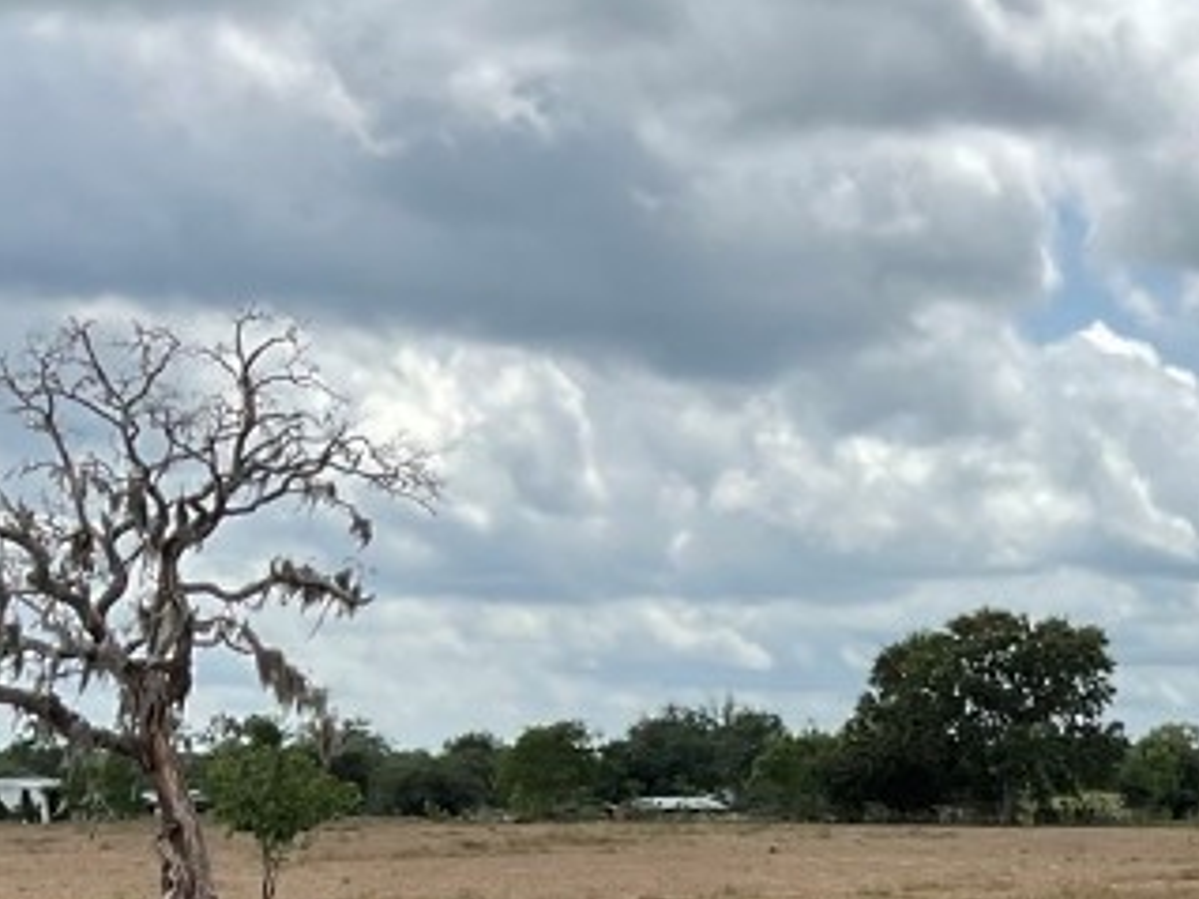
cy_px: 1365
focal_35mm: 93
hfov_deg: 19.4
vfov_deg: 14.7
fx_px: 3220
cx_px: 1582
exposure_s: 1/1377
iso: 16
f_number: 1.8
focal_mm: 3
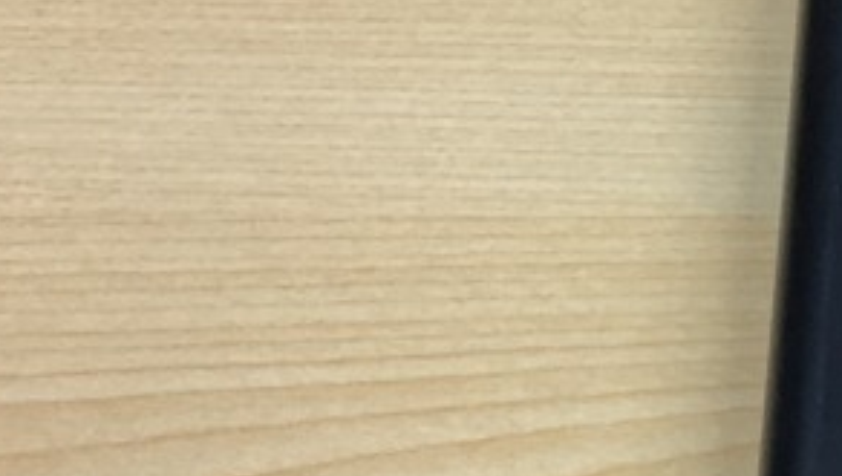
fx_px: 2168
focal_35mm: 97
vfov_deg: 12.5
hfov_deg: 19.7
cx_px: 1171
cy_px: 378
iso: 64
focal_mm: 3.3
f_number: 2.4
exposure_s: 1/50
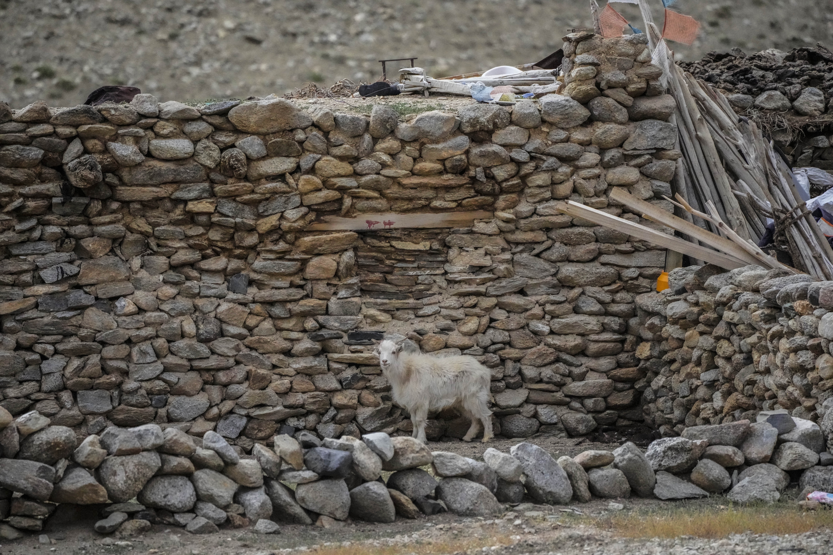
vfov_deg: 3.4
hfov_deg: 5.2
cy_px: 278
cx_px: 416
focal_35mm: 400
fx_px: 9255
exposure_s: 1/12800
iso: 12800
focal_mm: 400
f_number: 6.3
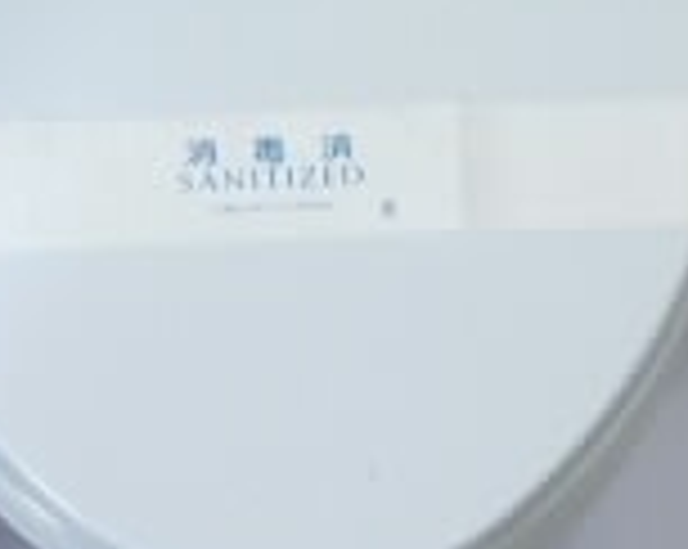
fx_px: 2542
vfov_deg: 11.4
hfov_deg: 15.4
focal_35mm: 125
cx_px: 216
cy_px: -461
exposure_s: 1/5
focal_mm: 5
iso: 400
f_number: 3.1
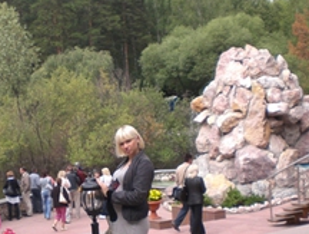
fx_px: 707
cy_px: 165
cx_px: 82
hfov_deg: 24.4
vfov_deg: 18.7
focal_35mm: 79
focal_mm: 6.3
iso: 50
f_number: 3.1
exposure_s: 1/320
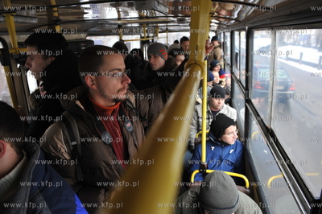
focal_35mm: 24
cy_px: 107
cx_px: 161
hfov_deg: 73.8
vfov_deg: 53.1
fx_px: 214
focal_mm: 24
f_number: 5.6
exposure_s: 1/160
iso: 800
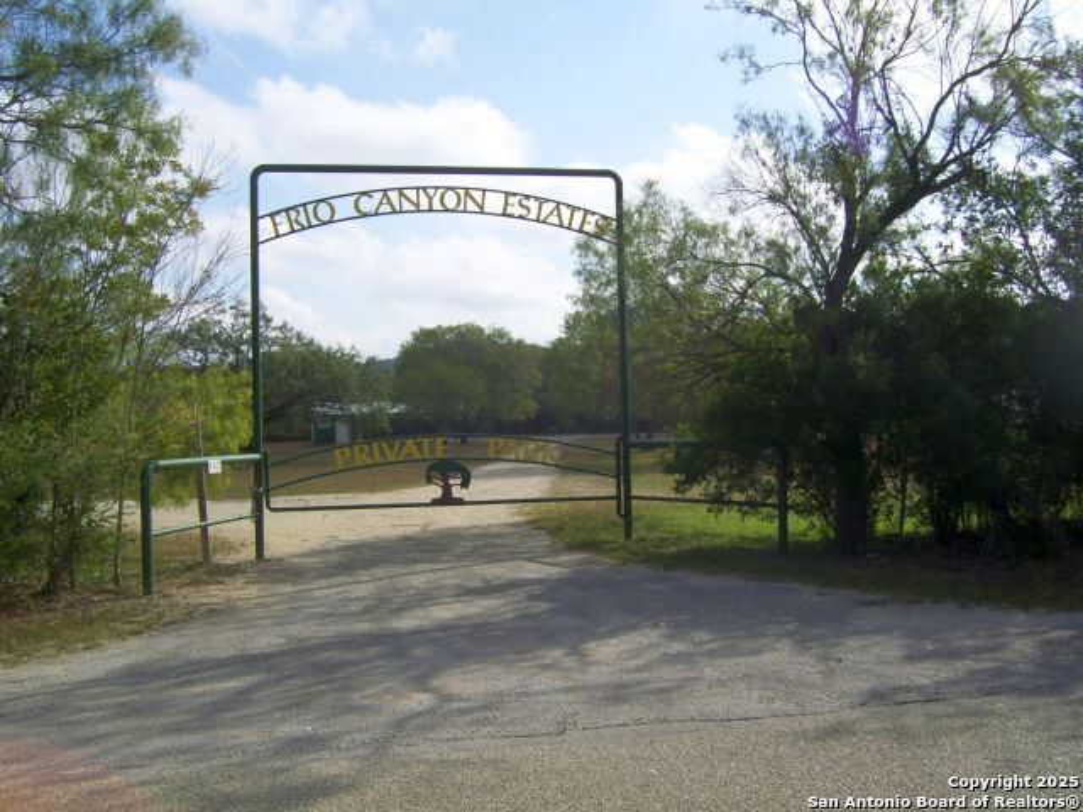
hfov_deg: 51.4
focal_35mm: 36
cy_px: 406
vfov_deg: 39.7
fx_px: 1126
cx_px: 542
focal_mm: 6
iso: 80
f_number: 4.8
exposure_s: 1/640
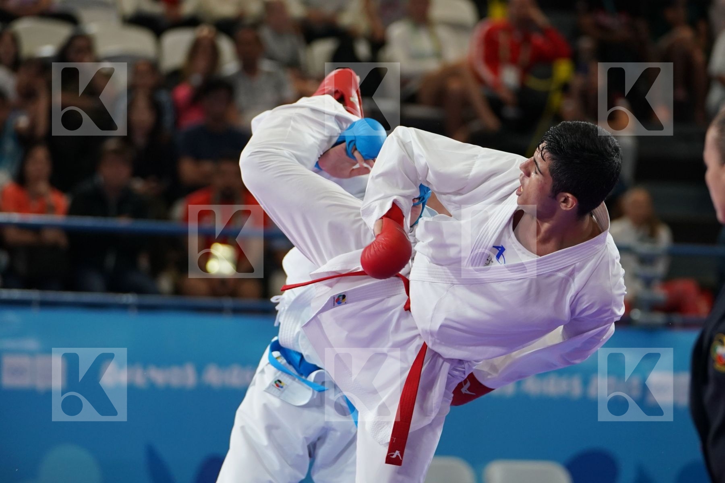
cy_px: 242
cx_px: 362
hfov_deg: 10.2
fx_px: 4048
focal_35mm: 201
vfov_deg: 6.8
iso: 1600
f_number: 2.8
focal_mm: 134
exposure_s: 1/1000
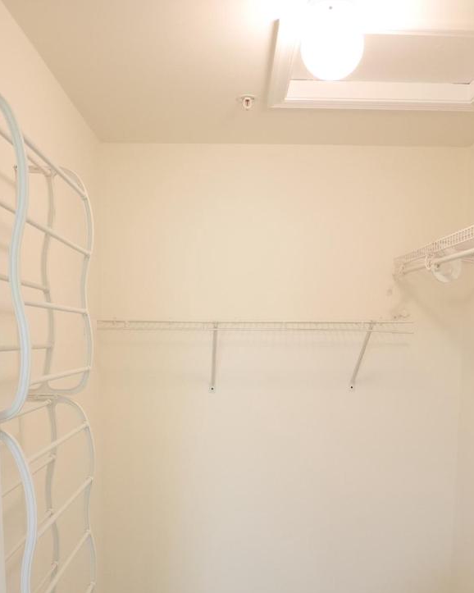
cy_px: 416
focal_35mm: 35
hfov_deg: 42.2
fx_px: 614
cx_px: 239
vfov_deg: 50.2
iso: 2000
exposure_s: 1/60
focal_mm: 12
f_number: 3.5
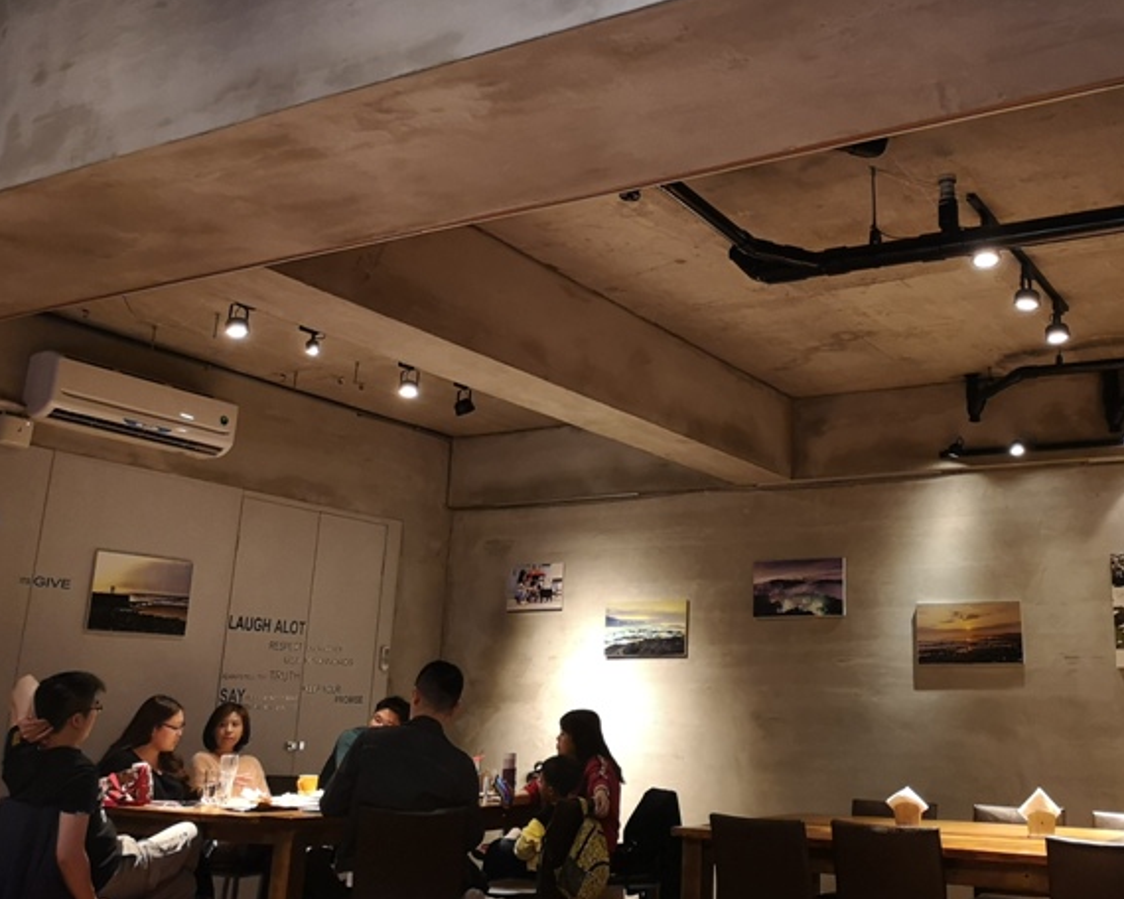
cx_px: 722
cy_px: 359
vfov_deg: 40.0
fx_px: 1231
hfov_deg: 48.5
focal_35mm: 37
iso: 640
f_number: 1.8
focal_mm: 3.95
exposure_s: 1/60
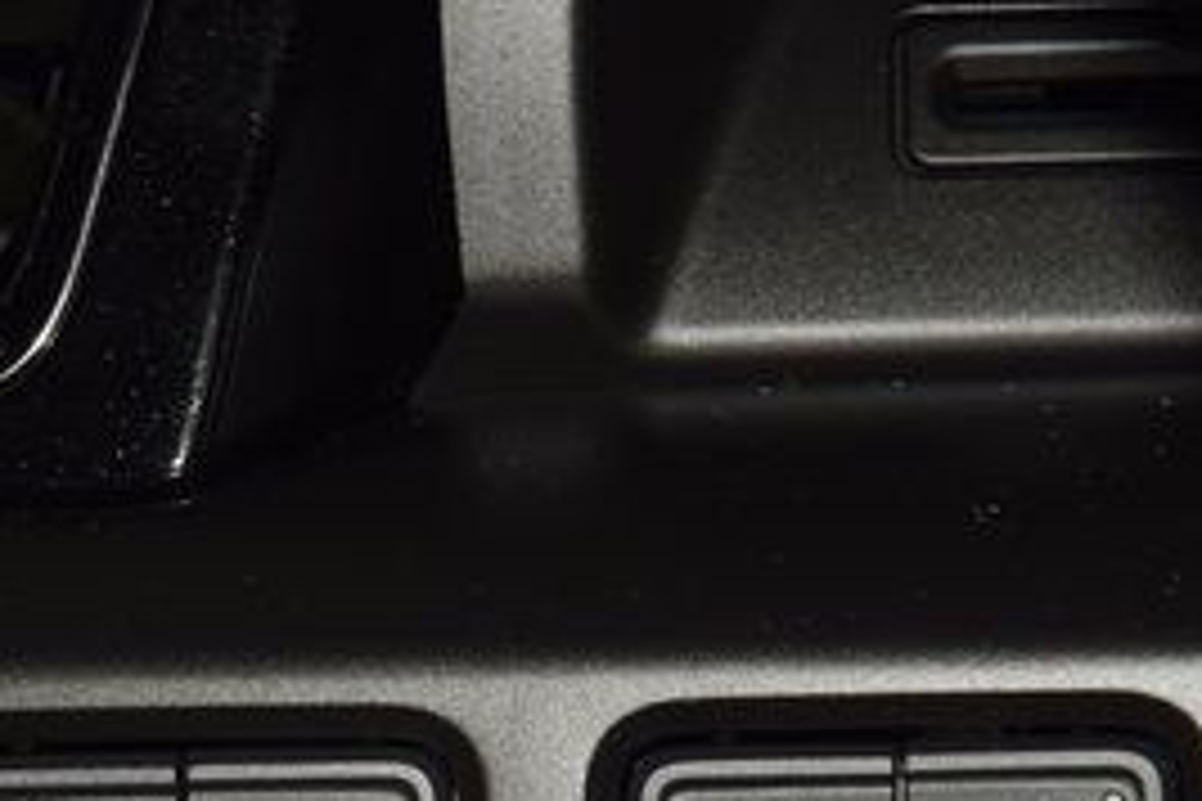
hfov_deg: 8.2
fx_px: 8413
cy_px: 925
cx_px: 207
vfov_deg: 5.4
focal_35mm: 252
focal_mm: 70
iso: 100
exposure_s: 1/125
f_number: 8
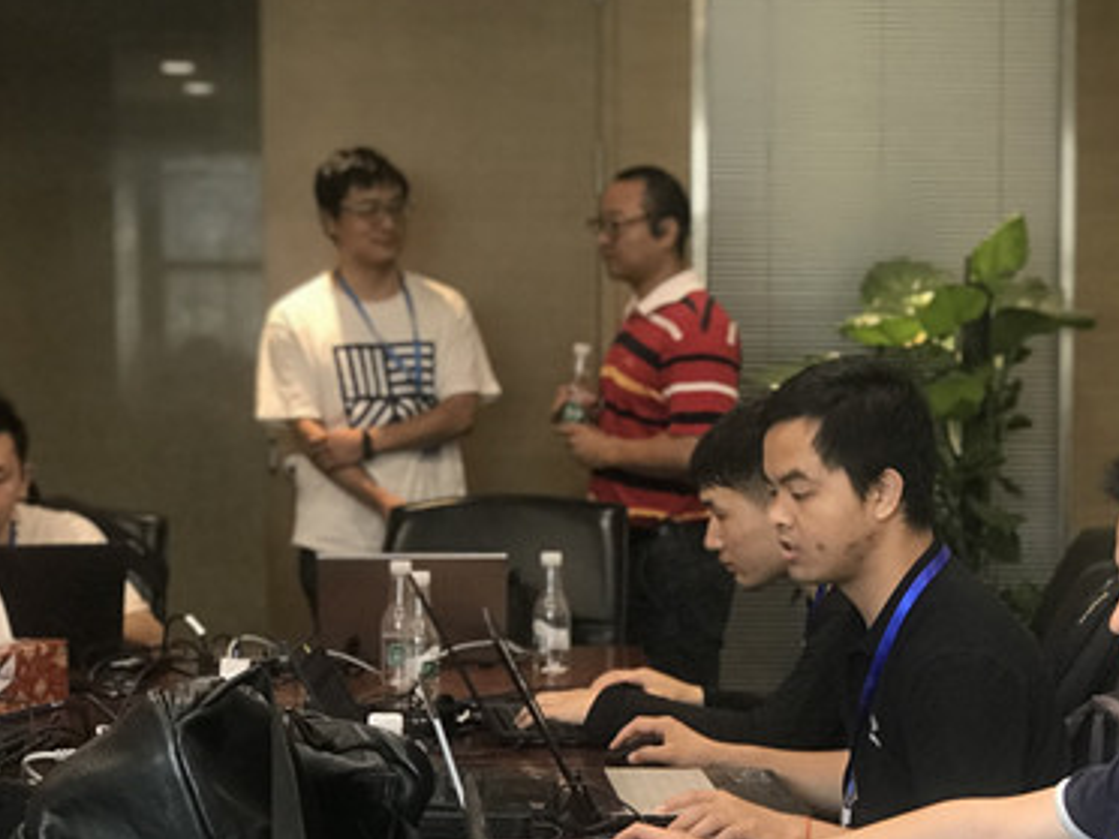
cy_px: 538
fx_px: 2974
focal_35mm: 92
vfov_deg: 16.0
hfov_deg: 21.1
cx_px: 827
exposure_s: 1/50
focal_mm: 6.6
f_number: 2.8
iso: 250
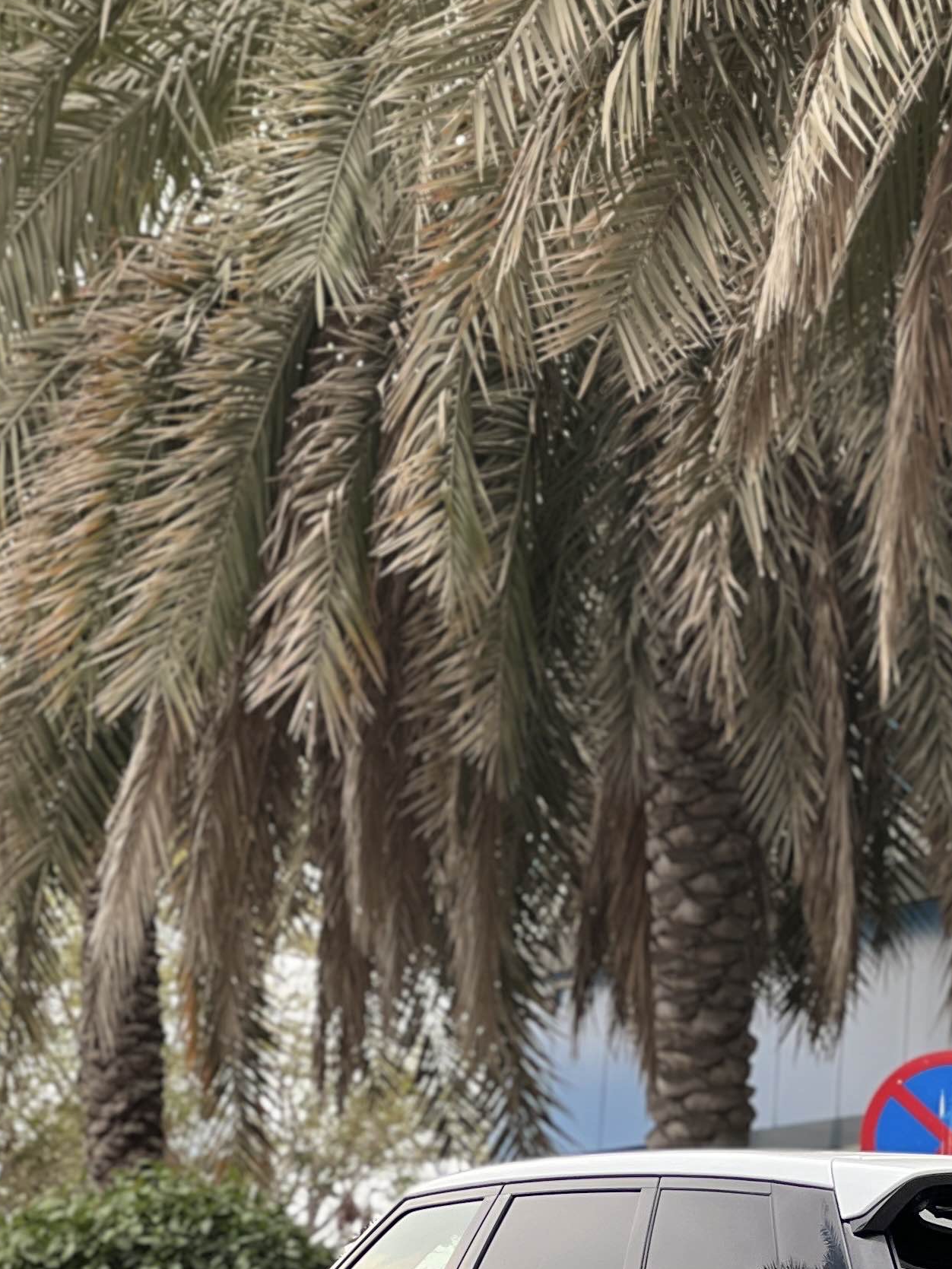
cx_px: 847
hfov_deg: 8.0
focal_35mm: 186
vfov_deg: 10.6
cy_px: 803
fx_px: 6820
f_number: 2.8
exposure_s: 1/121
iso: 25
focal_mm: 9
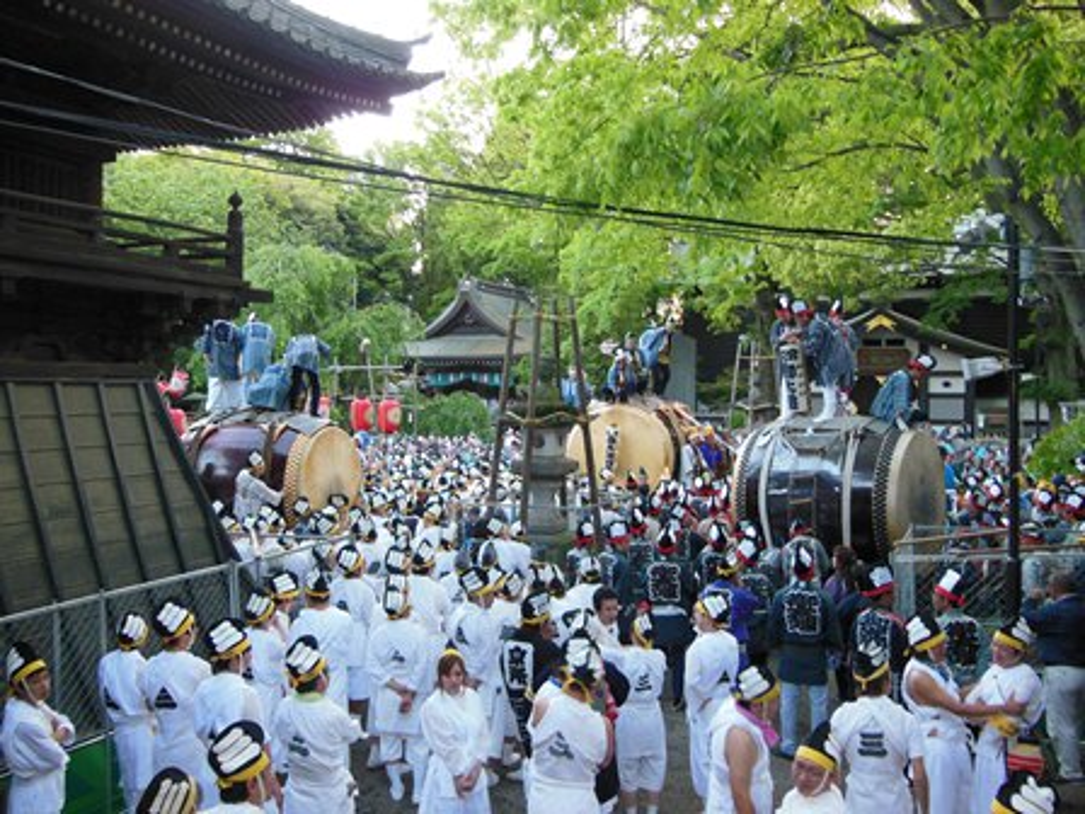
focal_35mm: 34
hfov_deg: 54.0
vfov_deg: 41.8
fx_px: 1066
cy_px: 407
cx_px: 542
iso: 400
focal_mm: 6
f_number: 3.9
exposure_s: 1/30
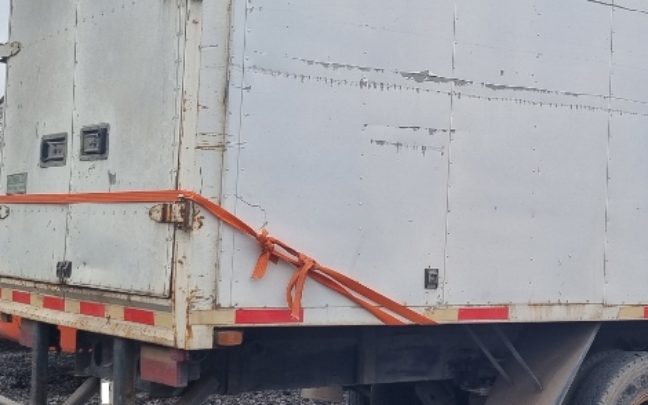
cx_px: 473
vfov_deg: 21.6
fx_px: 1060
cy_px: 186
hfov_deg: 33.4
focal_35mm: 60
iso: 50
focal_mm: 5.4
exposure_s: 1/1244
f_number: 1.8
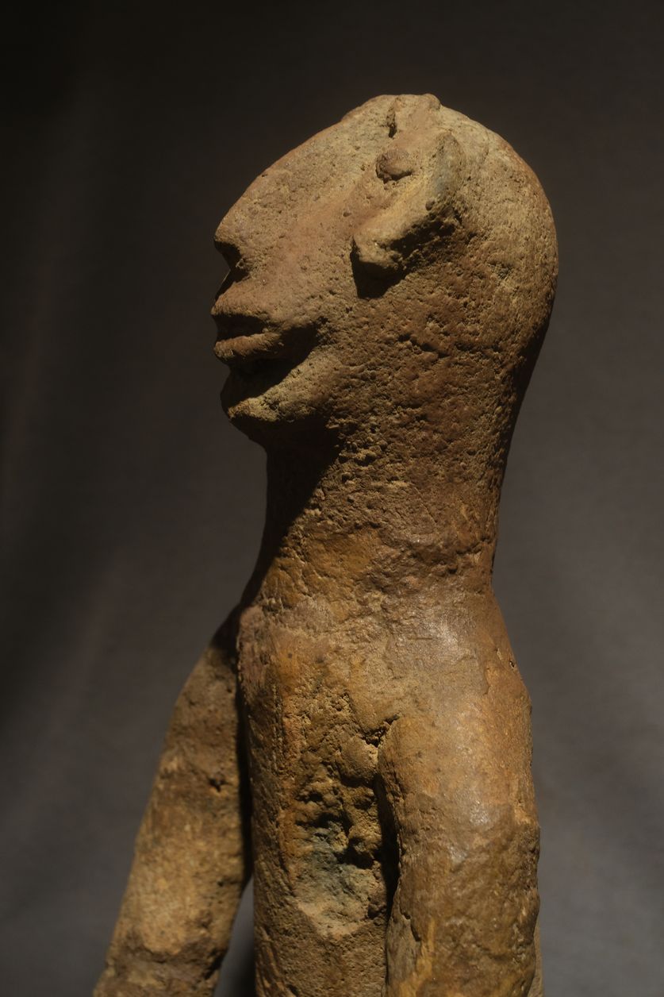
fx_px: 1135
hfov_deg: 32.6
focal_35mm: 41
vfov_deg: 47.4
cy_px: 498
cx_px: 332
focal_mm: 27
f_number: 6.4
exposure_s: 1/28
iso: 800
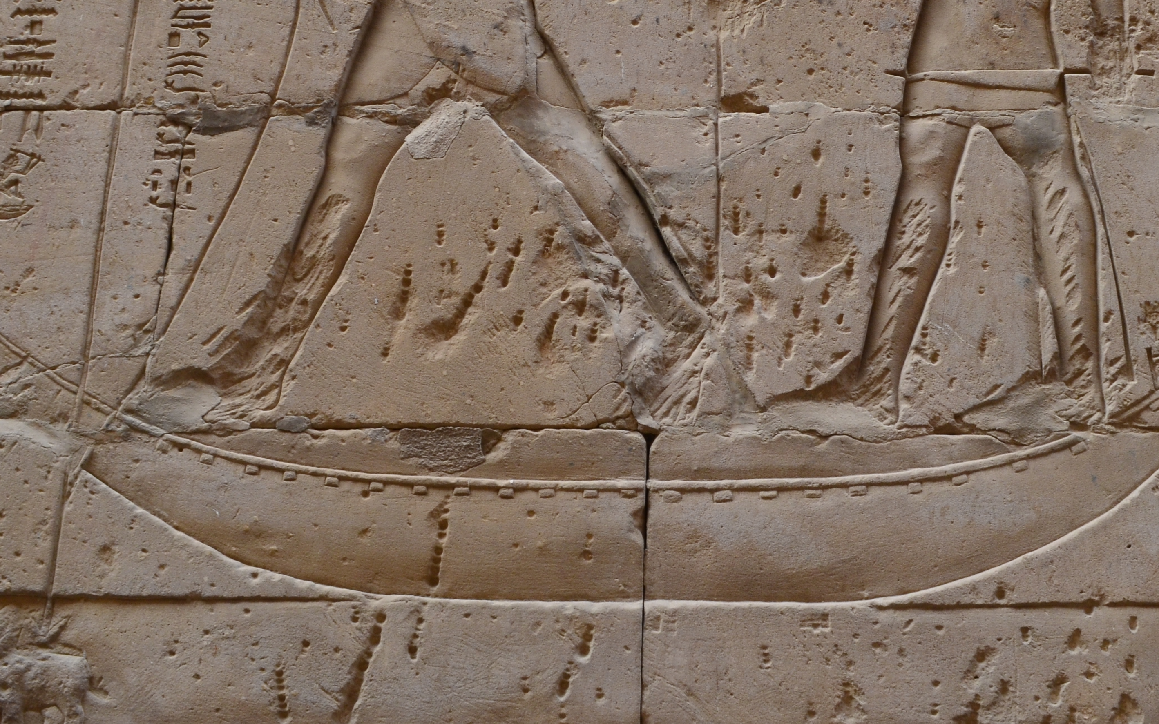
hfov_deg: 38.1
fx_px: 1674
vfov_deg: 24.0
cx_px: 656
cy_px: 120
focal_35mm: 53
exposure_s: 1/50
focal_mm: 20
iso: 400
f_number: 10
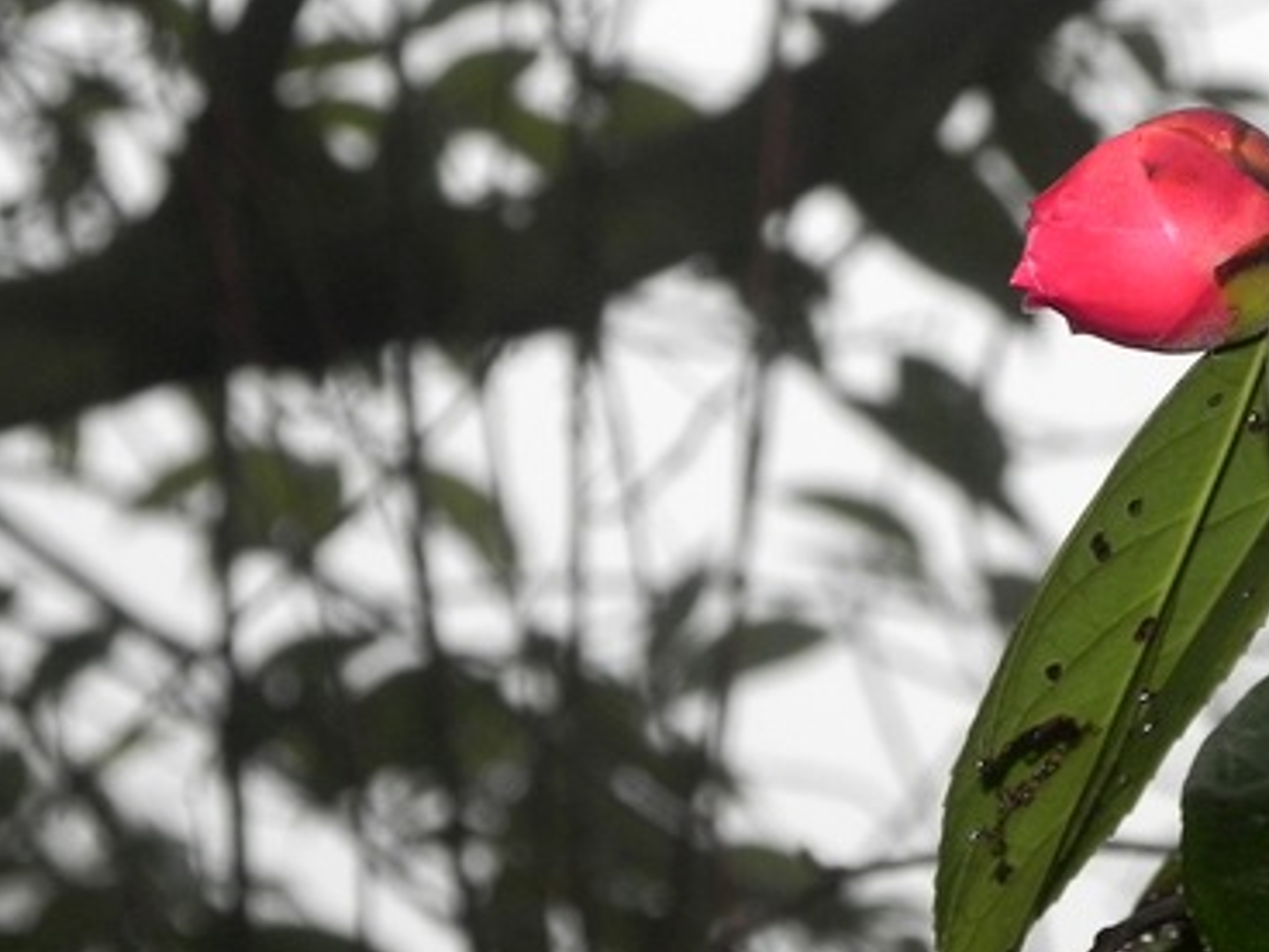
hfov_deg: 7.2
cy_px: 609
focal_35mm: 274
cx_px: 835
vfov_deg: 5.4
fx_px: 10045
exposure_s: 1/196
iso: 160
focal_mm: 25.7
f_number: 5
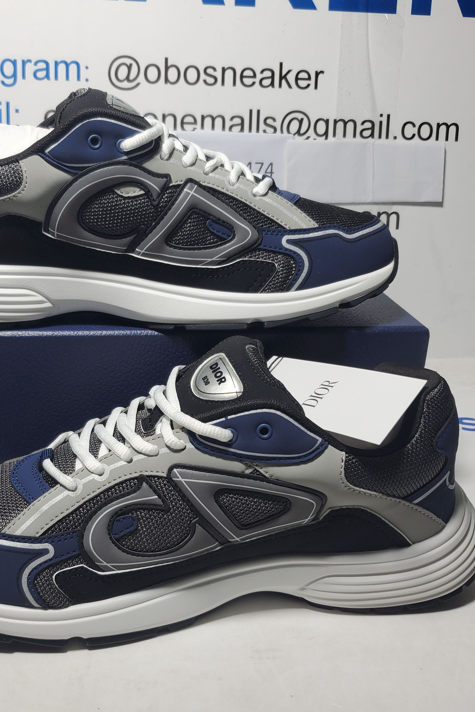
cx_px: 178
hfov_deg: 35.7
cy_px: 359
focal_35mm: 37
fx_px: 732
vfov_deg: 51.9
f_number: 1.5
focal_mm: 4.3
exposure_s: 1/410
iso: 50
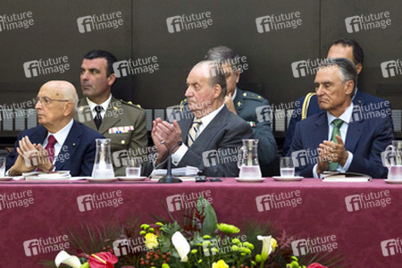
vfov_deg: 6.0
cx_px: 201
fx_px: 2546
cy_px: 134
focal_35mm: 228
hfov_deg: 9.0
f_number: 4.2
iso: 800
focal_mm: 114
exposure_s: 1/250
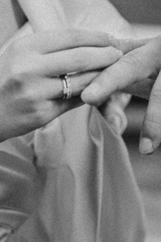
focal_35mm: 122
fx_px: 819
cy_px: -83
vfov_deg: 15.8
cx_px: 81
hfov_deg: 11.2
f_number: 1.8
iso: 800
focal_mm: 35
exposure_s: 1/100
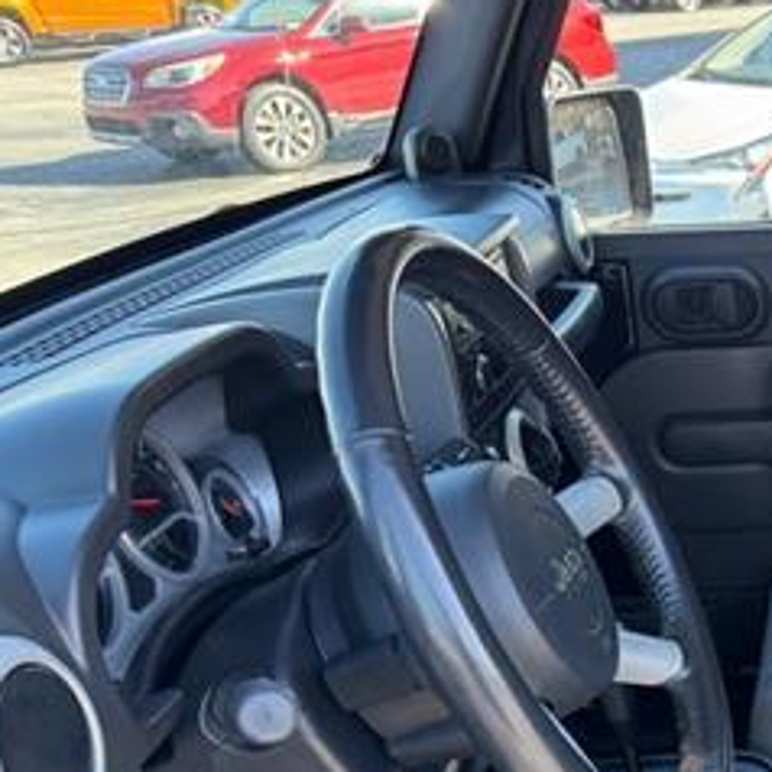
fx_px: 1438
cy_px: 707
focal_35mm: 57
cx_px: 1002
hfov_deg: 25.8
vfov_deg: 28.8
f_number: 1.78
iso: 100
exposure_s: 1/164
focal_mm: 6.76
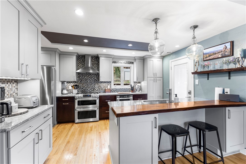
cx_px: 123
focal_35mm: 14
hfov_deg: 104.3
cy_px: 82
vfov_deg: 81.2
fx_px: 96
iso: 200
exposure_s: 1/4
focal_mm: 14
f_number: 4
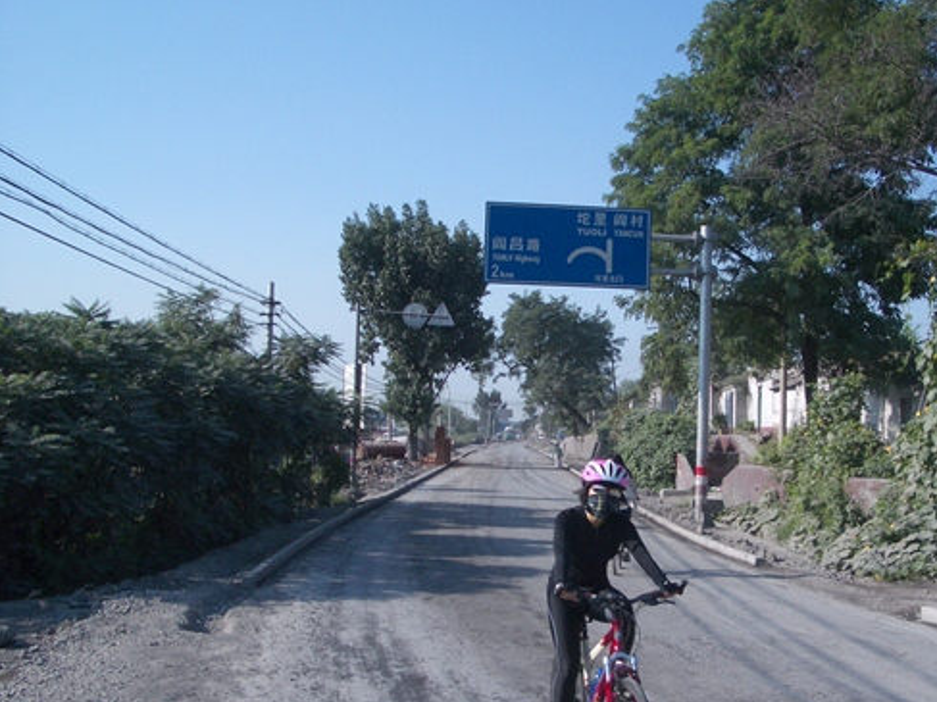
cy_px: 400
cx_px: 614
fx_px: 1245
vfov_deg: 31.5
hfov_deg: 40.8
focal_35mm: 46
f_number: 4.3
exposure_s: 1/500
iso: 50
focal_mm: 5.8
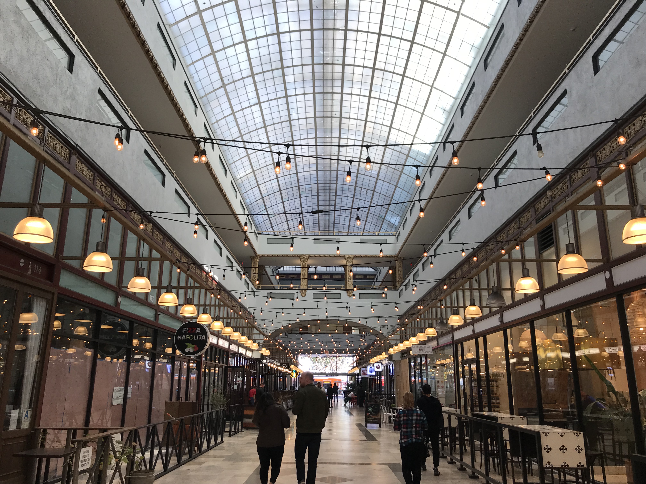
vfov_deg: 49.7
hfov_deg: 63.4
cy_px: 242
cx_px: 323
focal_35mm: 28
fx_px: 523
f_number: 1.8
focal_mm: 3.99
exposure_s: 1/60
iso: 25
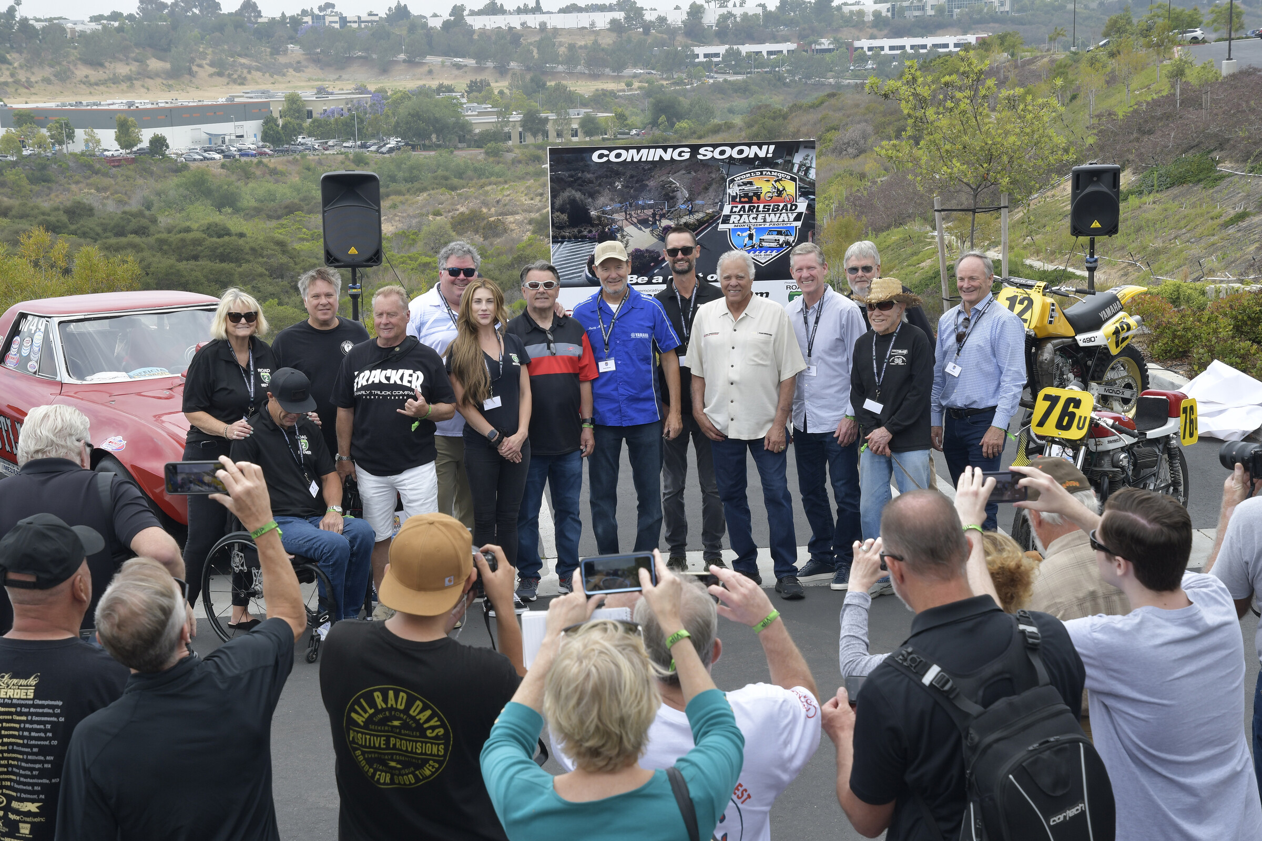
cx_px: 631
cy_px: 420
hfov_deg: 33.4
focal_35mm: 60
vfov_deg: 22.6
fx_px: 2103
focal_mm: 40
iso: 200
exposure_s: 1/250
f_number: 8
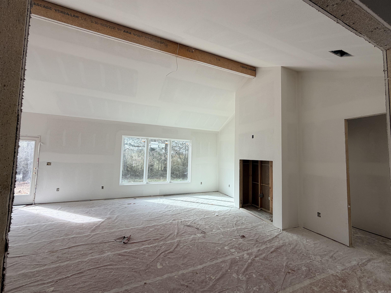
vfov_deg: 85.7
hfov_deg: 102.1
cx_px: 196
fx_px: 158
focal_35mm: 14
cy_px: 146
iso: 40
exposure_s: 1/162
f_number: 2.2
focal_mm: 2.22
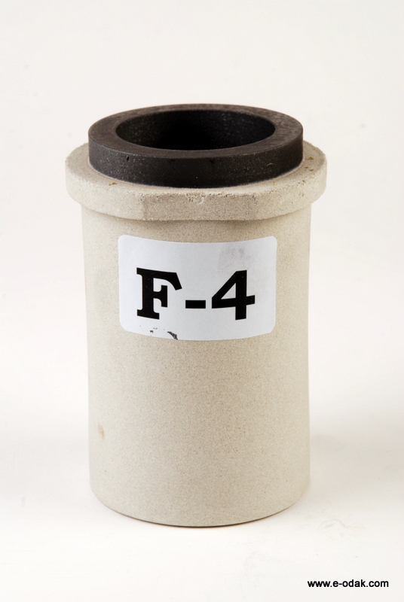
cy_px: 301
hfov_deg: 9.7
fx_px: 2390
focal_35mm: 142
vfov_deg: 14.4
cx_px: 202
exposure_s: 1/60
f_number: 14
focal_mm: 95
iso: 100
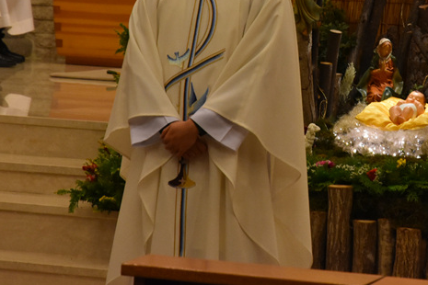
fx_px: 2817
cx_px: 297
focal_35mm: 237
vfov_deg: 5.8
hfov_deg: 8.7
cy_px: -23
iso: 1800
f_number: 5.6
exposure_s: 1/60
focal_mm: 72
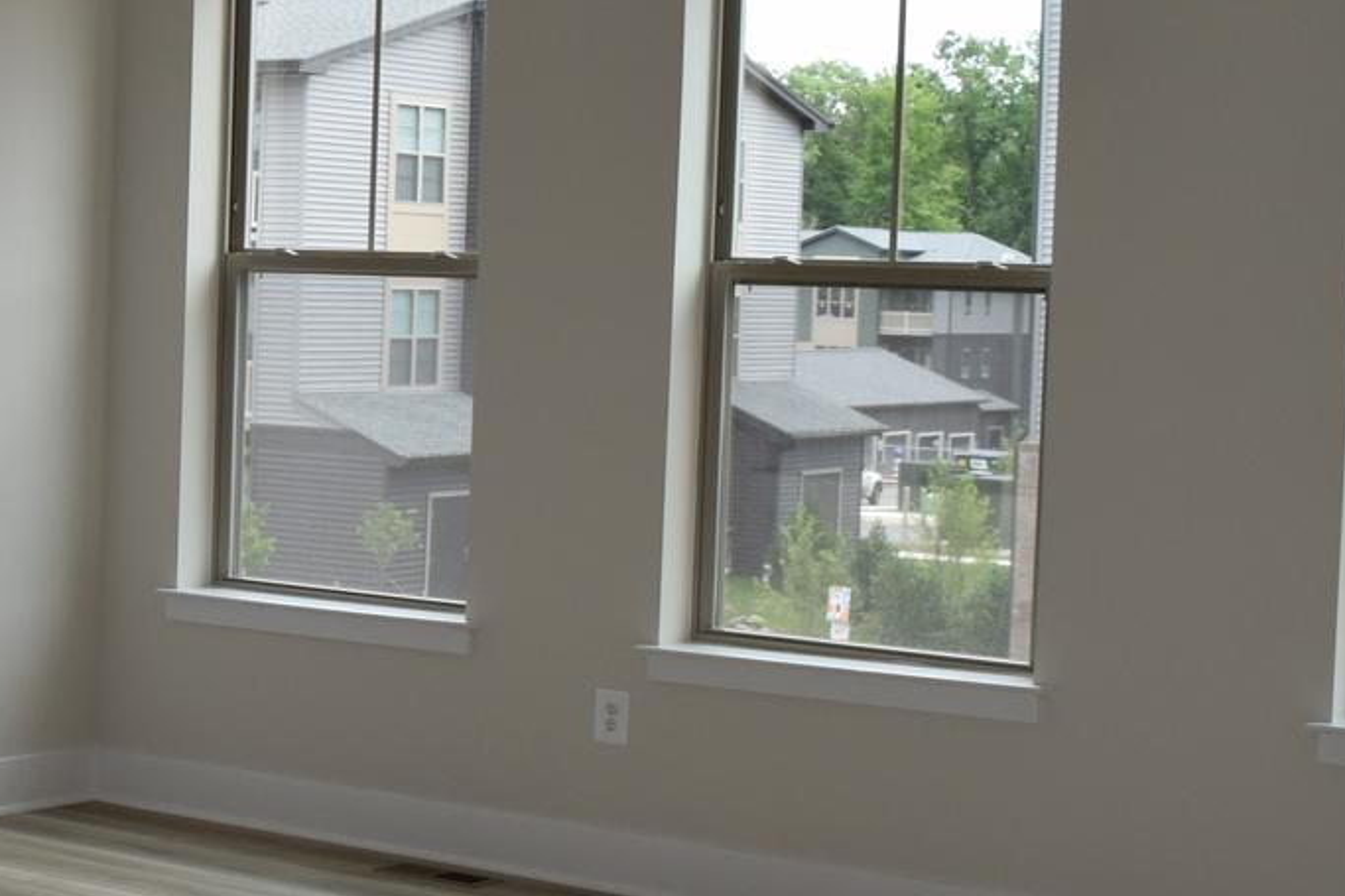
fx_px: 3025
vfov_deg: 16.8
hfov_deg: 22.5
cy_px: 413
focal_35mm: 81
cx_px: -378
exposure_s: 1/125
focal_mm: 18
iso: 250
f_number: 5.6
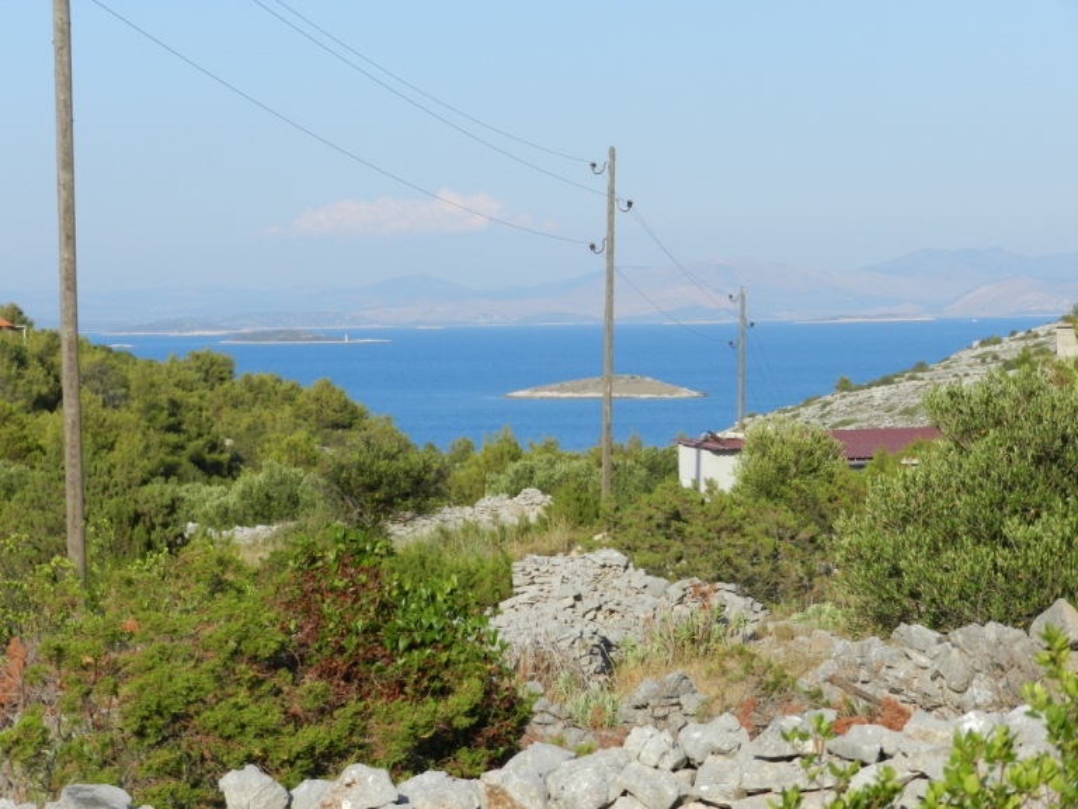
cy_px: 404
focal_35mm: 115
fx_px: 3581
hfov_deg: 17.1
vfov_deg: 12.9
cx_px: 539
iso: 160
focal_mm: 20.5
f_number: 4.8
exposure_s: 1/800
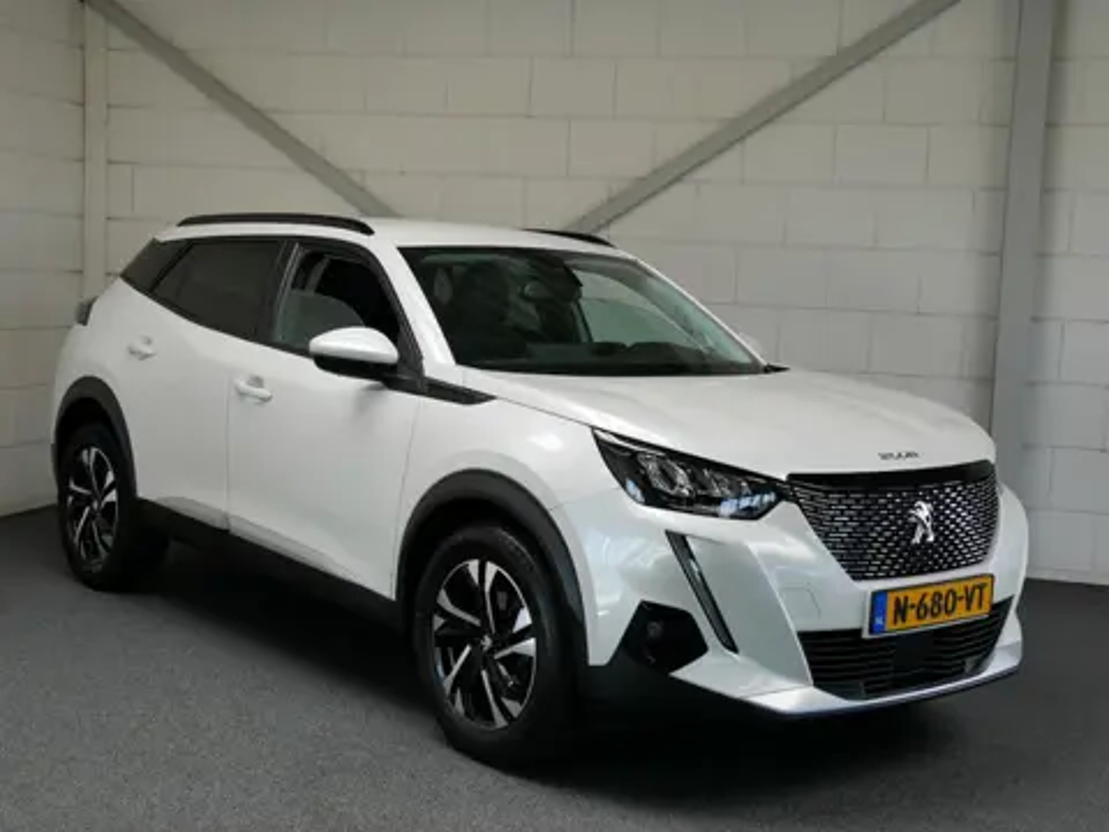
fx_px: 1346
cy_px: 416
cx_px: 554
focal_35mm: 42
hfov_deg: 44.8
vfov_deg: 34.3
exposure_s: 1/100
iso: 200
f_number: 4
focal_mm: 21
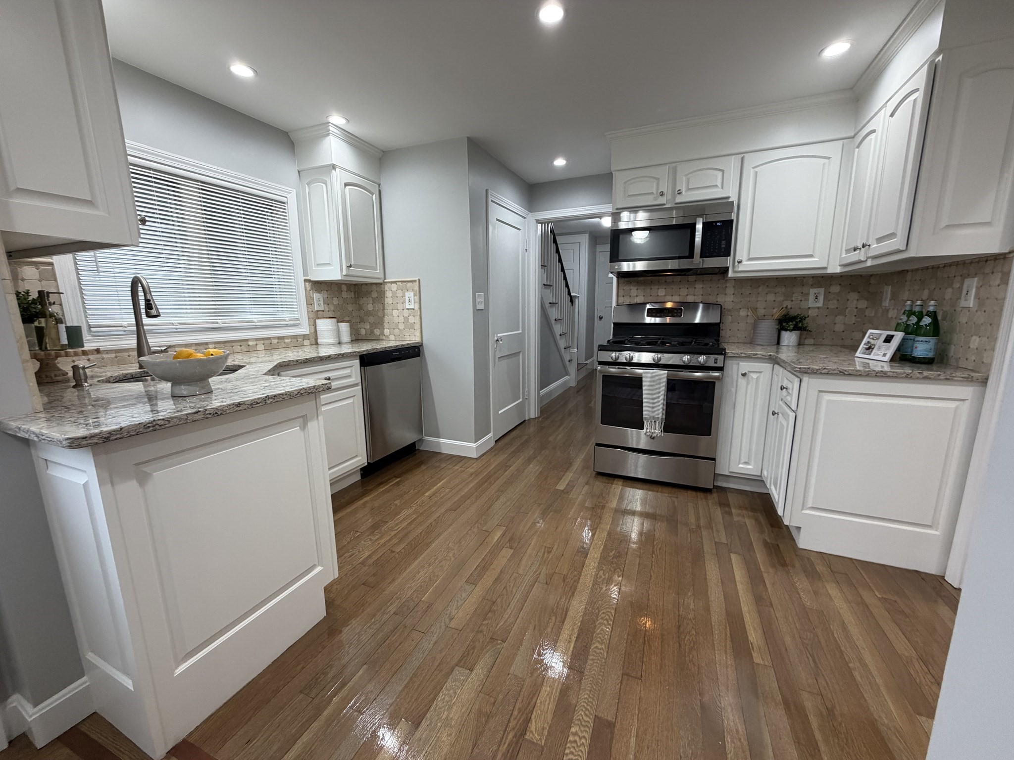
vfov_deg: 85.7
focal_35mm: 14
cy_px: 380
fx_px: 410
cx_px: 507
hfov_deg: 102.1
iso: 200
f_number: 2.2
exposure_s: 1/120
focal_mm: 2.22
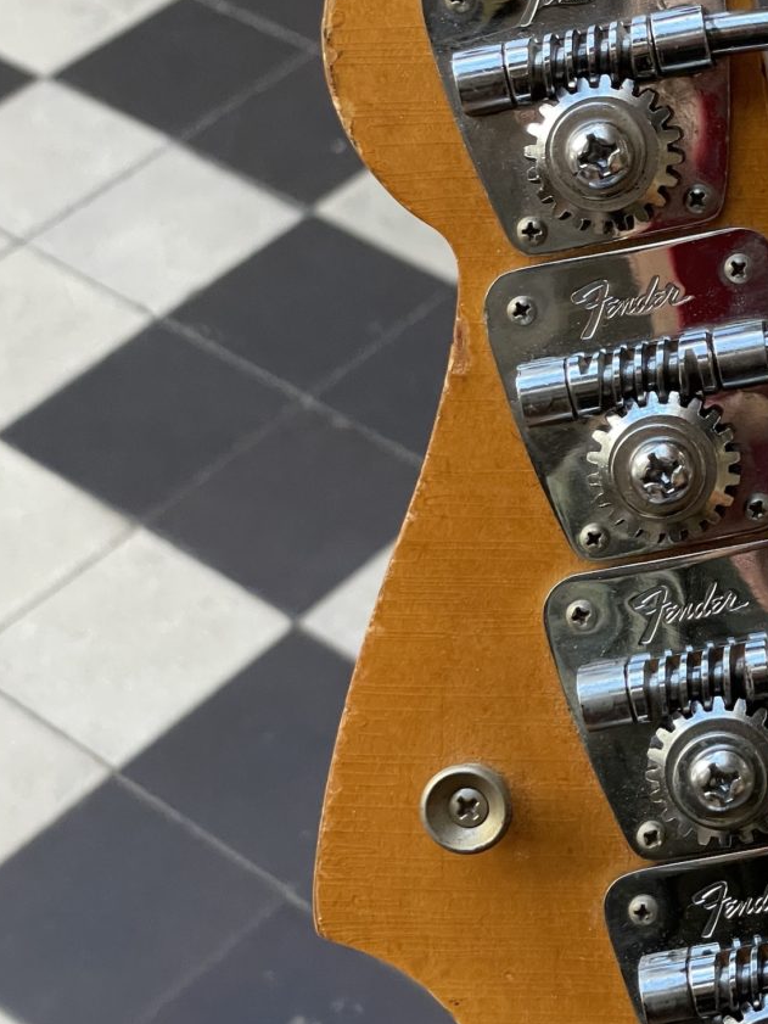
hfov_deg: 15.4
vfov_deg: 20.6
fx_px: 2810
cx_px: 667
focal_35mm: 95
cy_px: 549
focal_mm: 6
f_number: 2
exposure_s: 1/100
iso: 200
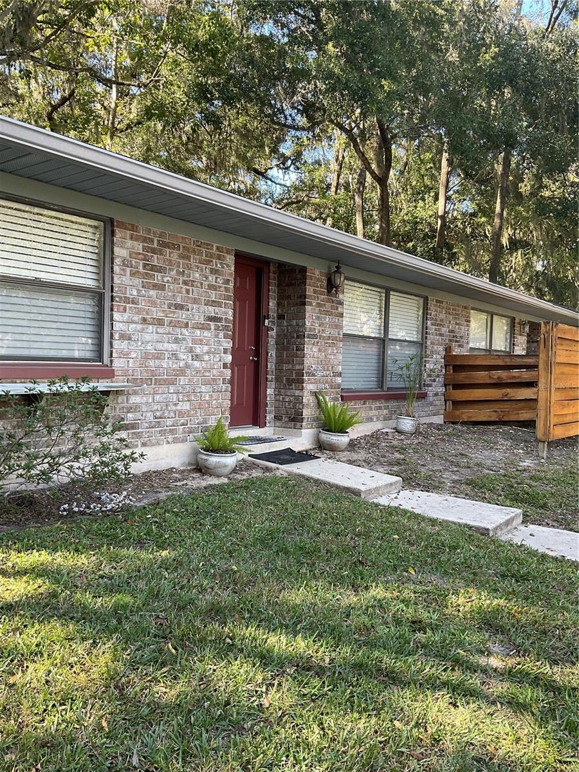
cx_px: 290
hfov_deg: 48.2
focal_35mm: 29
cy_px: 386
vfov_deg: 61.7
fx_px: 647
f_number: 1.8
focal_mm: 3
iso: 25
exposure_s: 1/122
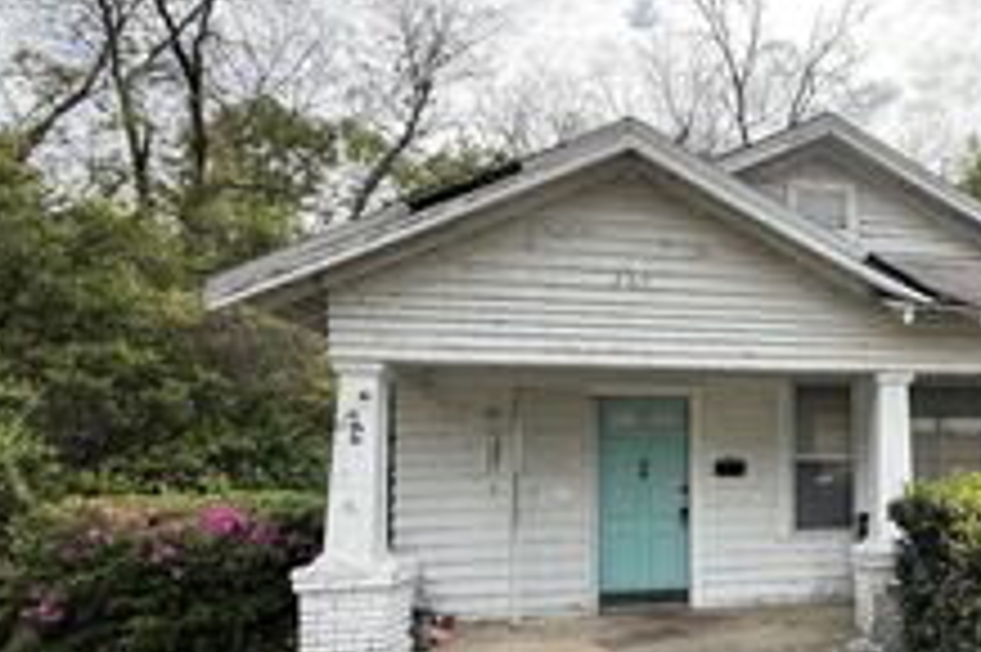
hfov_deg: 61.0
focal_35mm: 27
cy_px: 434
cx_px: 806
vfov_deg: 47.1
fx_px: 735
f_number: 2.2
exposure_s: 1/631
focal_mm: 2.22
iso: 50
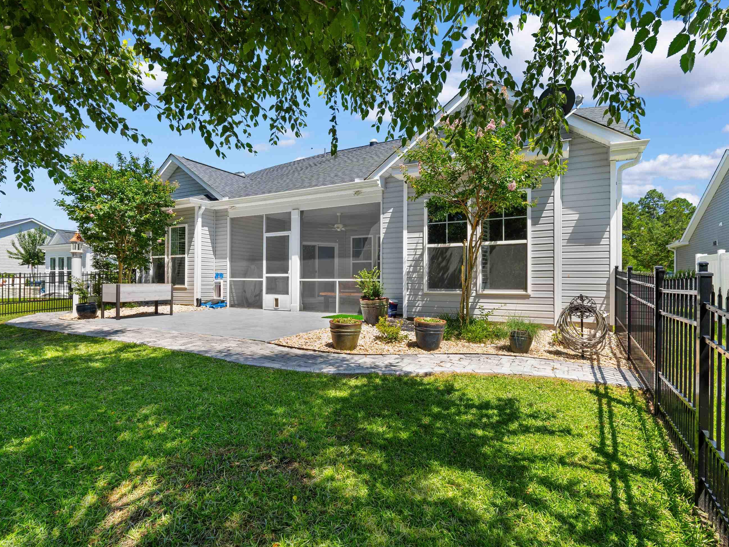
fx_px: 358
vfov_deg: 74.7
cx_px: 368
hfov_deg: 91.0
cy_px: 278
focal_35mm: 17
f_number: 8
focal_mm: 10
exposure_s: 1/250
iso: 100
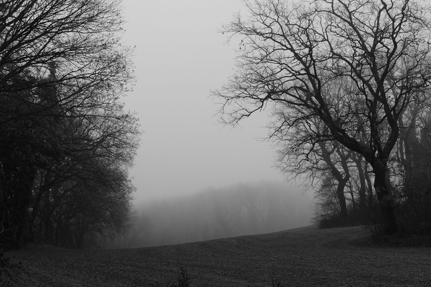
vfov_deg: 27.0
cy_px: 144
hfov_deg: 39.6
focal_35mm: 50
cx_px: 216
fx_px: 599
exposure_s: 1/500
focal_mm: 33.3
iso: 640
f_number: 5
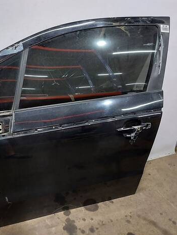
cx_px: 64
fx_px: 225
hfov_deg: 42.6
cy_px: 120
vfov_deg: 55.3
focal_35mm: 33
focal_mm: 5.23
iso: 125
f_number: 1.8
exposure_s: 1/50
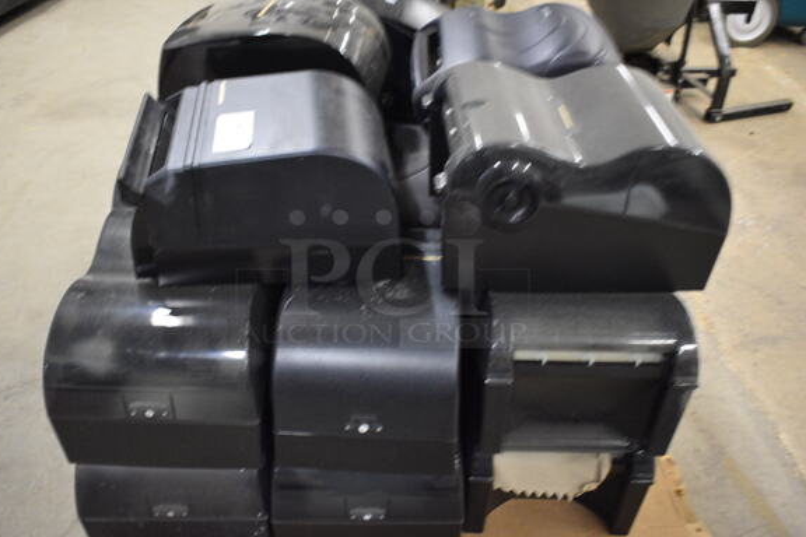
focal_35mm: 35
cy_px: 274
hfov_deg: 54.4
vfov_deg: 37.9
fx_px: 784
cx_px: 383
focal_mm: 22
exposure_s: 1/30
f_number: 3.8
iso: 3200
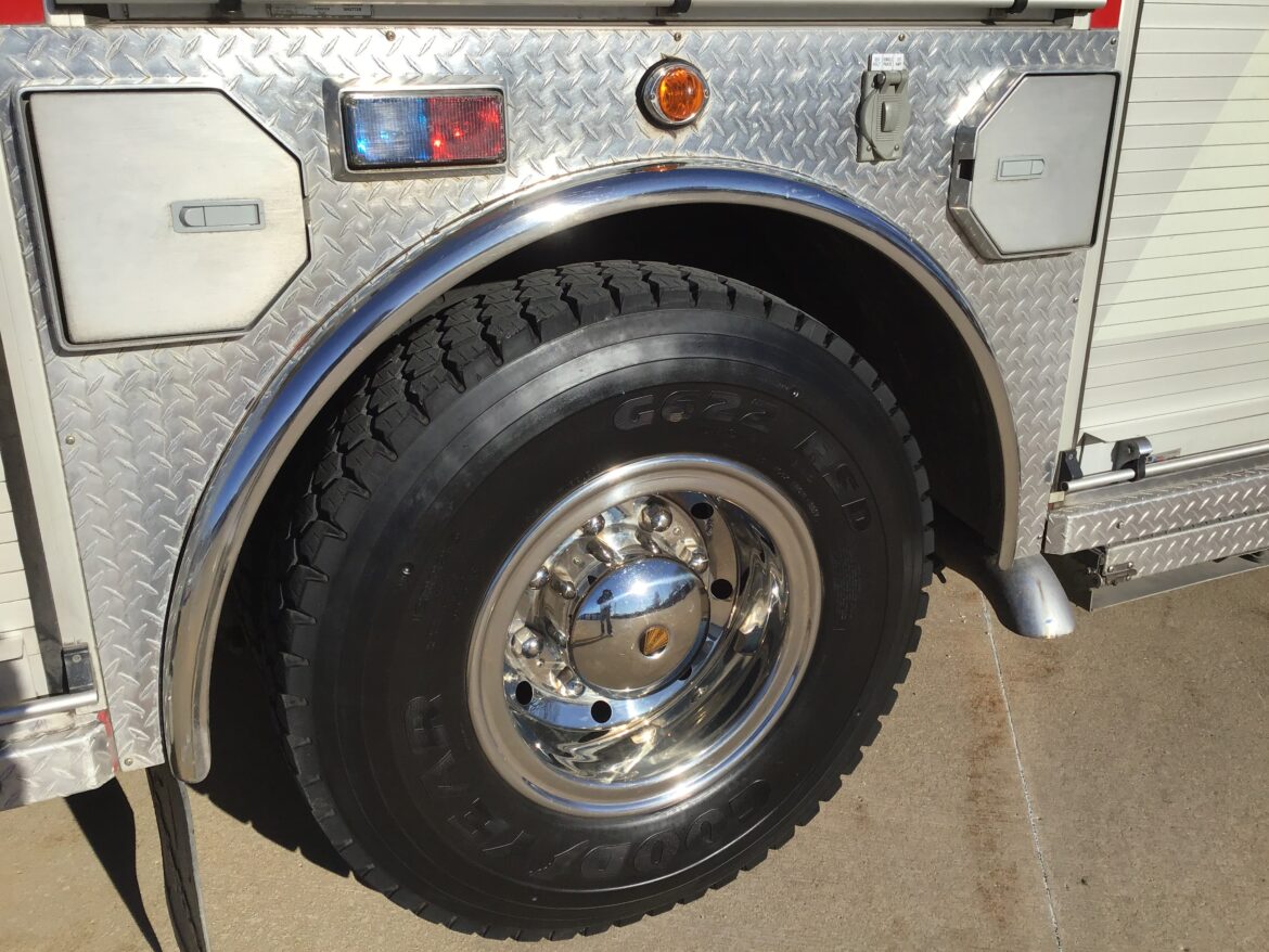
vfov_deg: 45.5
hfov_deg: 58.3
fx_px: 1137
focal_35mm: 31
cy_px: 476
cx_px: 634
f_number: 2.4
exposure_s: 1/1894
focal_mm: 3.3
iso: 25
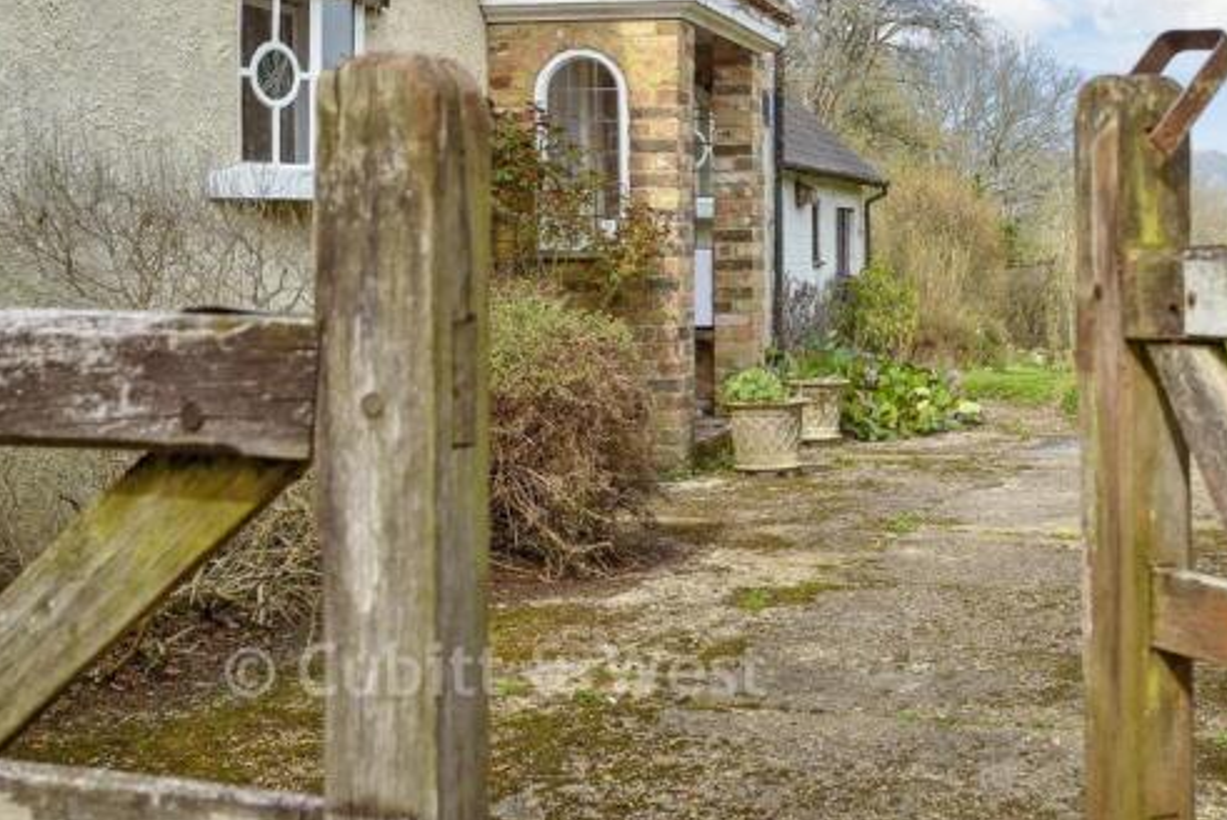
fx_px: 2046
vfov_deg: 22.6
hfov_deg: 33.2
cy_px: 296
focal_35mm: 60
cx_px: 756
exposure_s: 1/125
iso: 160
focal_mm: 30
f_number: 8
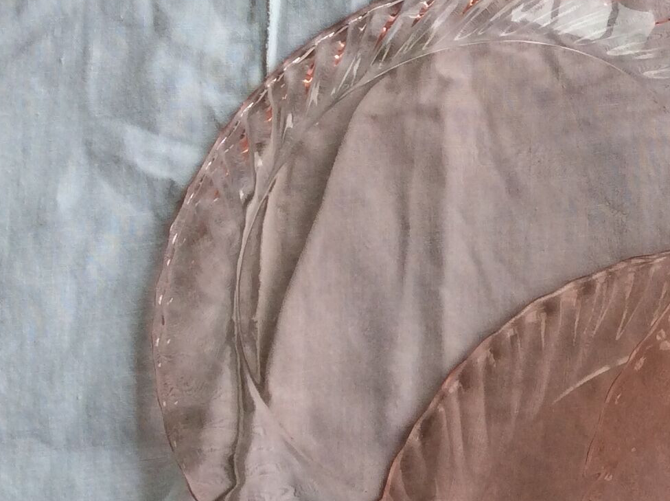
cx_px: 818
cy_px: 259
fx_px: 1643
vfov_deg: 17.3
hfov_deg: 21.3
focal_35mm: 85
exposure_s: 1/225
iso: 32
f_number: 2.4
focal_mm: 3.3
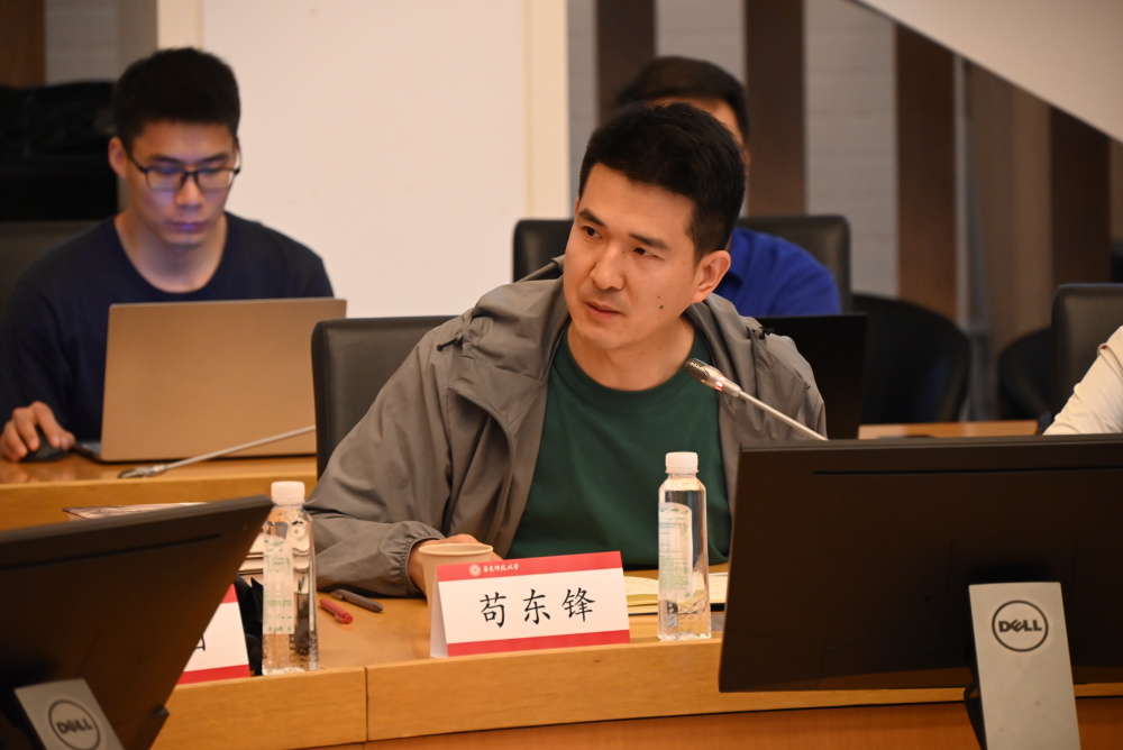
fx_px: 5618
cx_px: 562
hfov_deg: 11.4
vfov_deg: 7.6
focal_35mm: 180
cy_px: 375
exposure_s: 1/50
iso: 4000
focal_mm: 180
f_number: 6.3
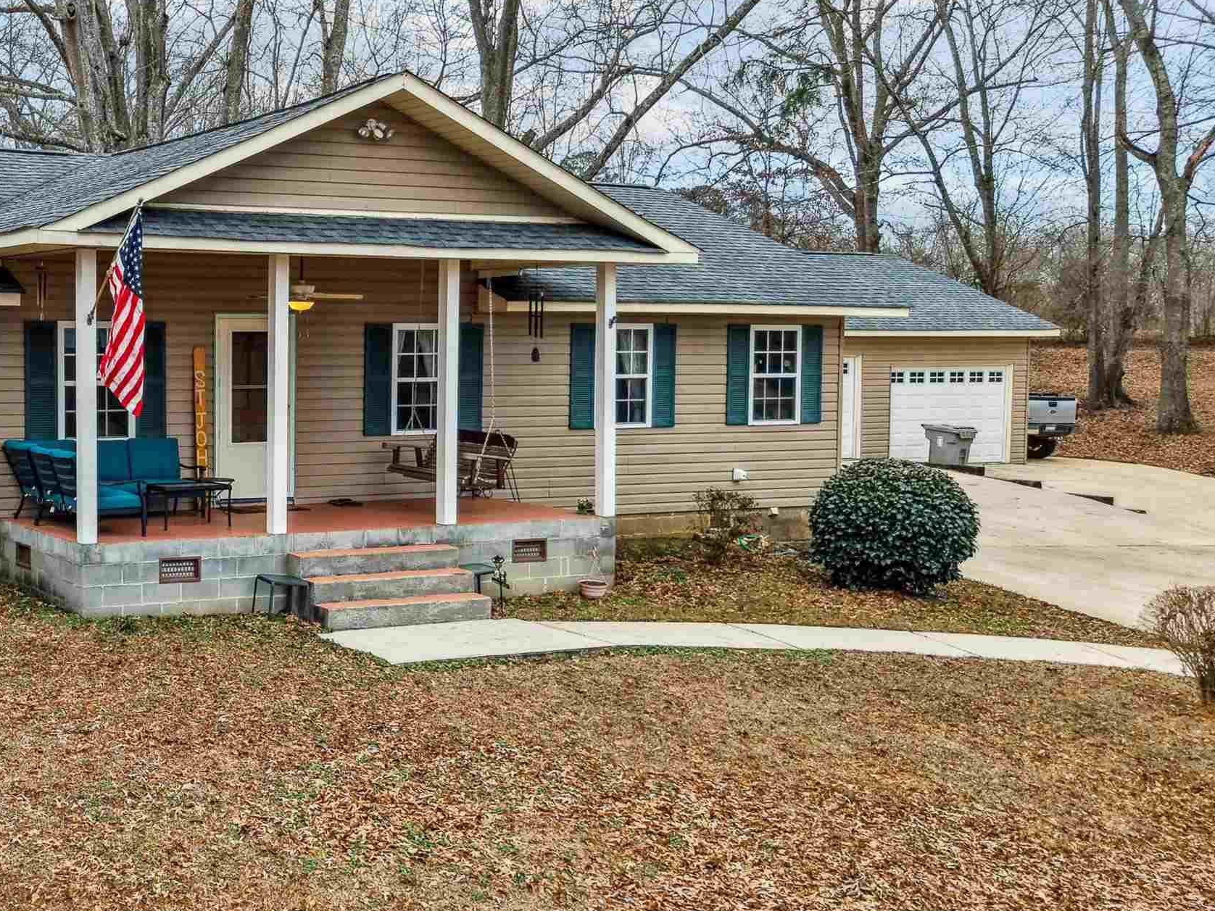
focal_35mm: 44
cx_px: 159
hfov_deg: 40.2
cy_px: 561
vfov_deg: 32.7
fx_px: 1544
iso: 140
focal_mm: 8.7
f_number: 1.8
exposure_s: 1/1500
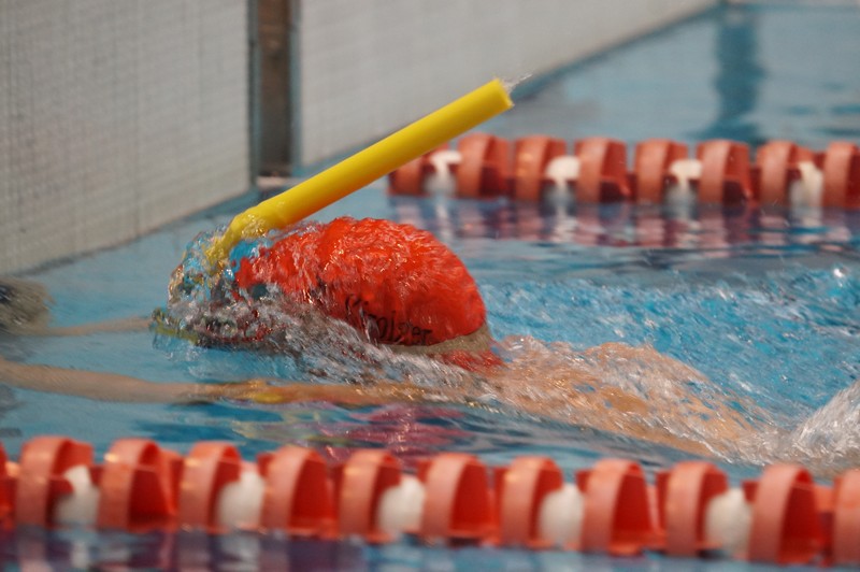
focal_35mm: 363
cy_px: 286
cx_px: 430
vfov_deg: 3.8
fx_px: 8664
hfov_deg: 5.7
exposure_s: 1/200
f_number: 5.6
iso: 2500
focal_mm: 242
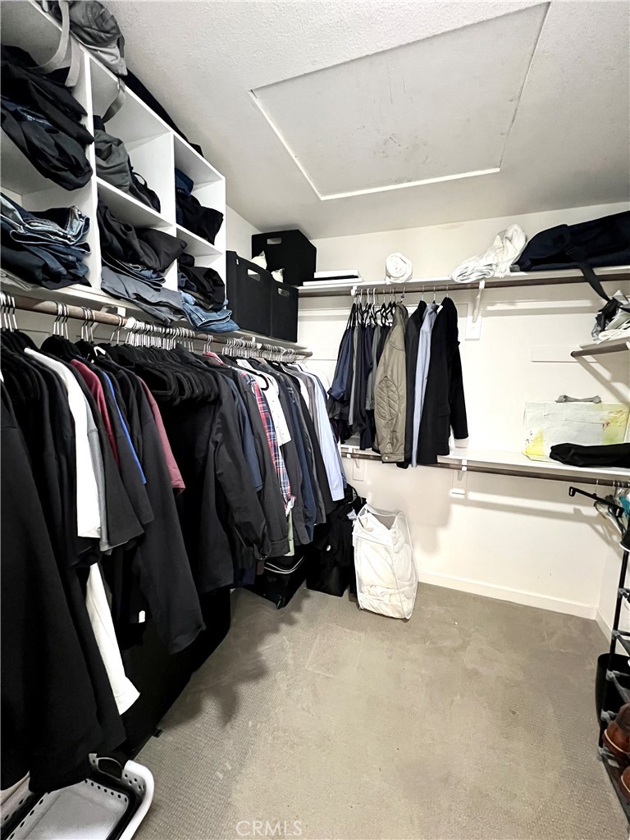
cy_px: 420
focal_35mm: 13
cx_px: 315
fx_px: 315
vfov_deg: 106.2
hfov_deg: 89.9
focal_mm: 1.57
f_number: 1.8
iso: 1000
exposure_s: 1/60
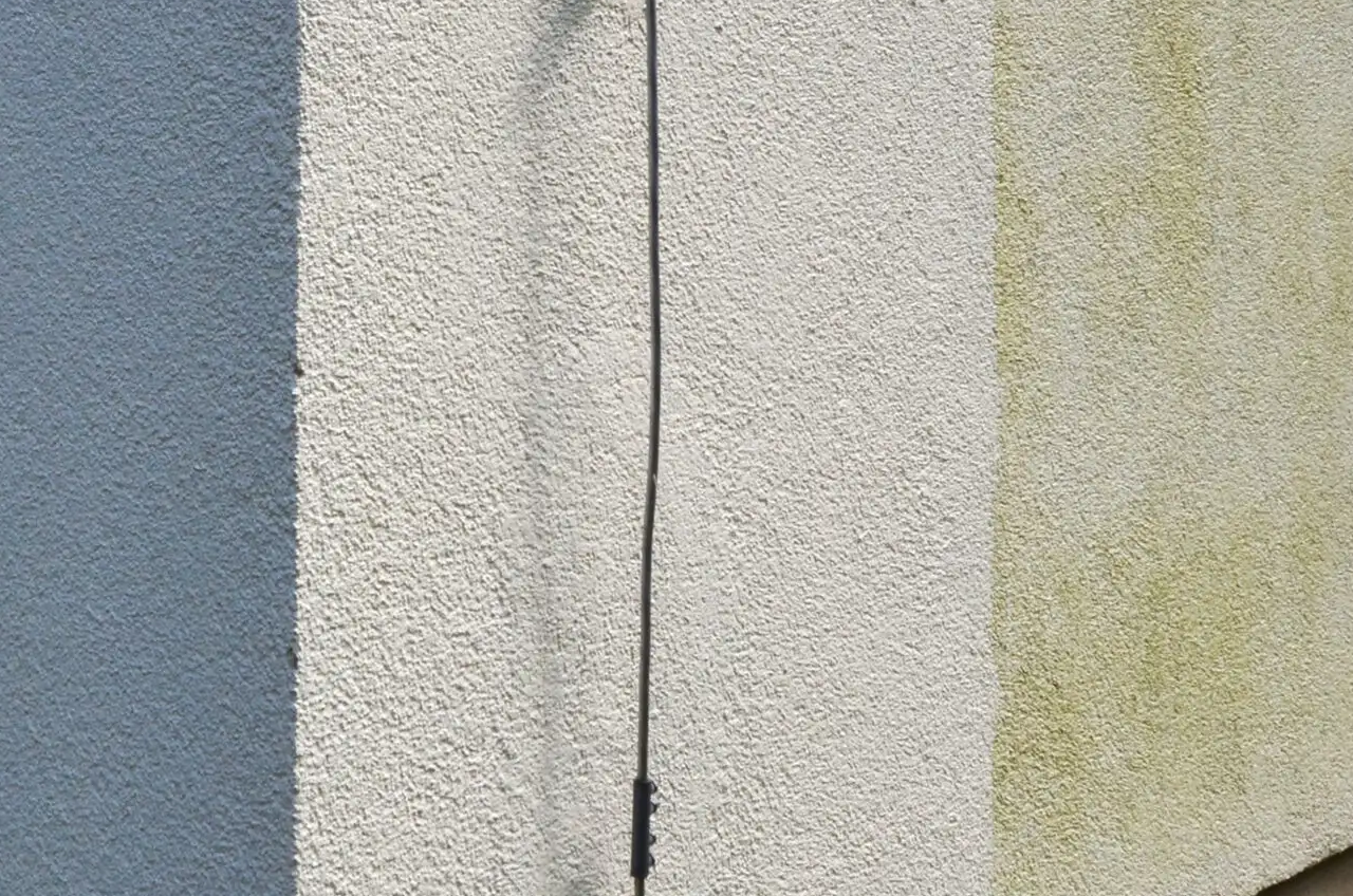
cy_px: 341
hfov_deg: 45.6
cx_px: 427
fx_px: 1575
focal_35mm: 42
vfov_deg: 31.6
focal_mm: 14
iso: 400
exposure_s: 1/125
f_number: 13
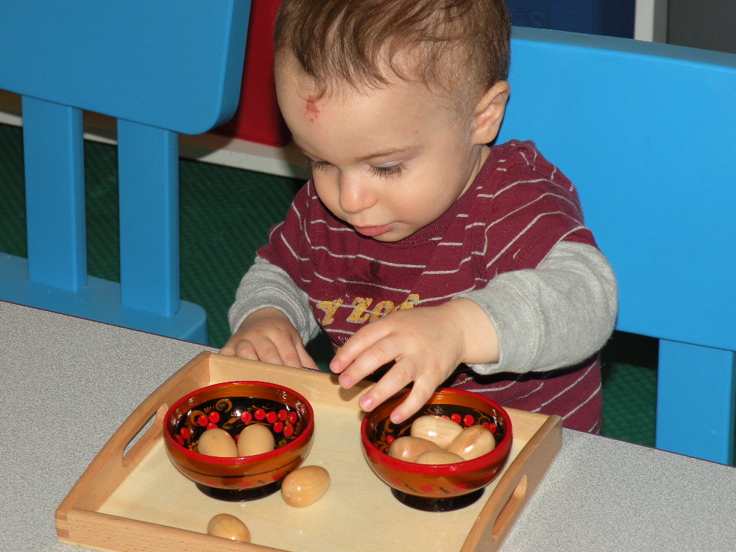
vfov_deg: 12.5
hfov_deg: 16.6
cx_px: 368
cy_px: 276
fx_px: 2530
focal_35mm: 119
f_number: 4.5
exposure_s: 1/60
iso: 76
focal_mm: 21
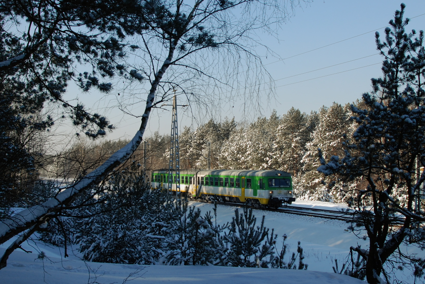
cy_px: 142
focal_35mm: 52
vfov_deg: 25.8
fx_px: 620
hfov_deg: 37.8
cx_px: 212
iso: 320
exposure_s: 1/640
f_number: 6.3
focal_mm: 35
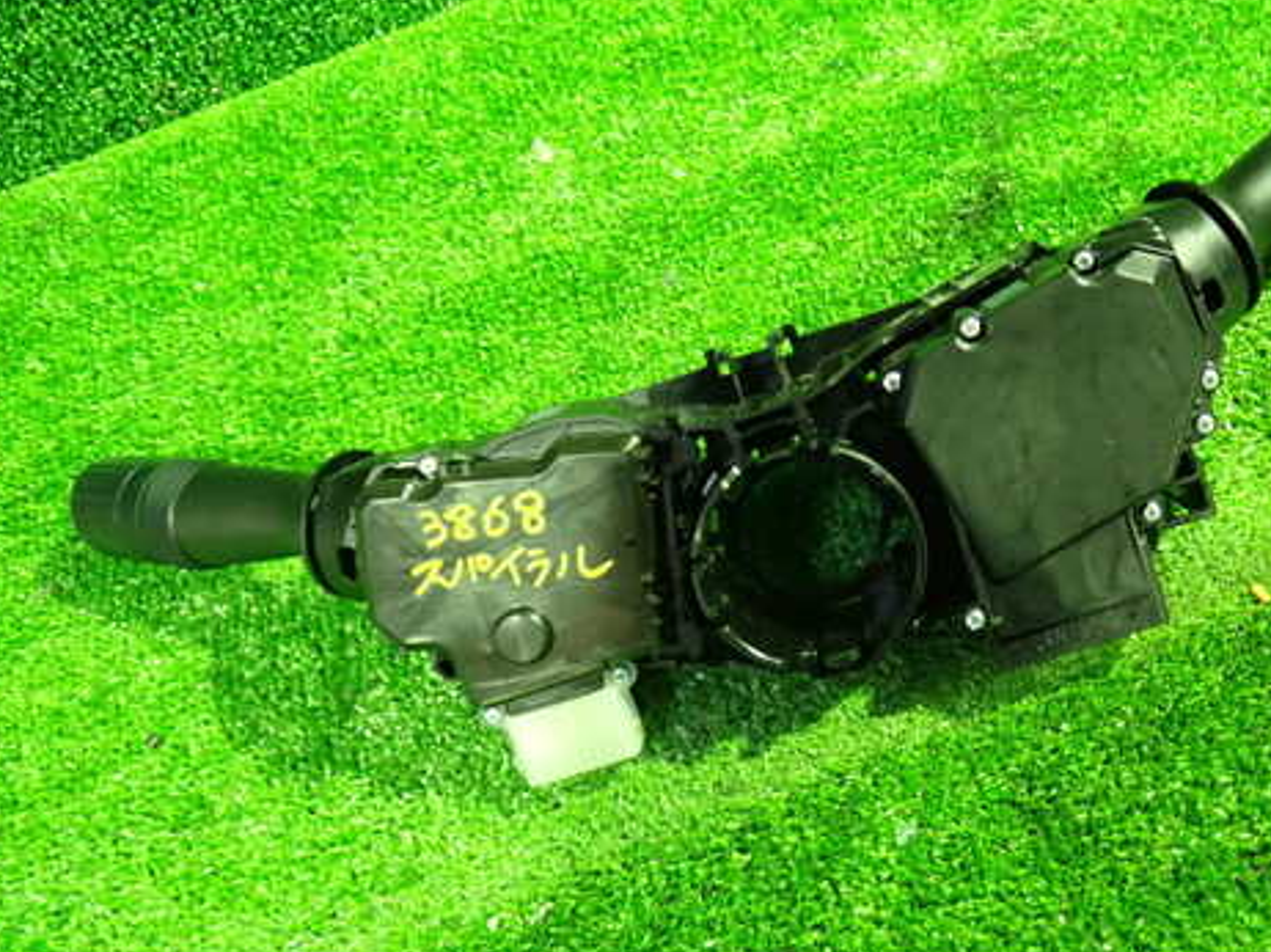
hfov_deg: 47.5
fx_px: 1431
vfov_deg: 36.7
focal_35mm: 39
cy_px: 421
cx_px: 784
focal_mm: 5.4
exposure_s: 1/13
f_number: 2.3
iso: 800
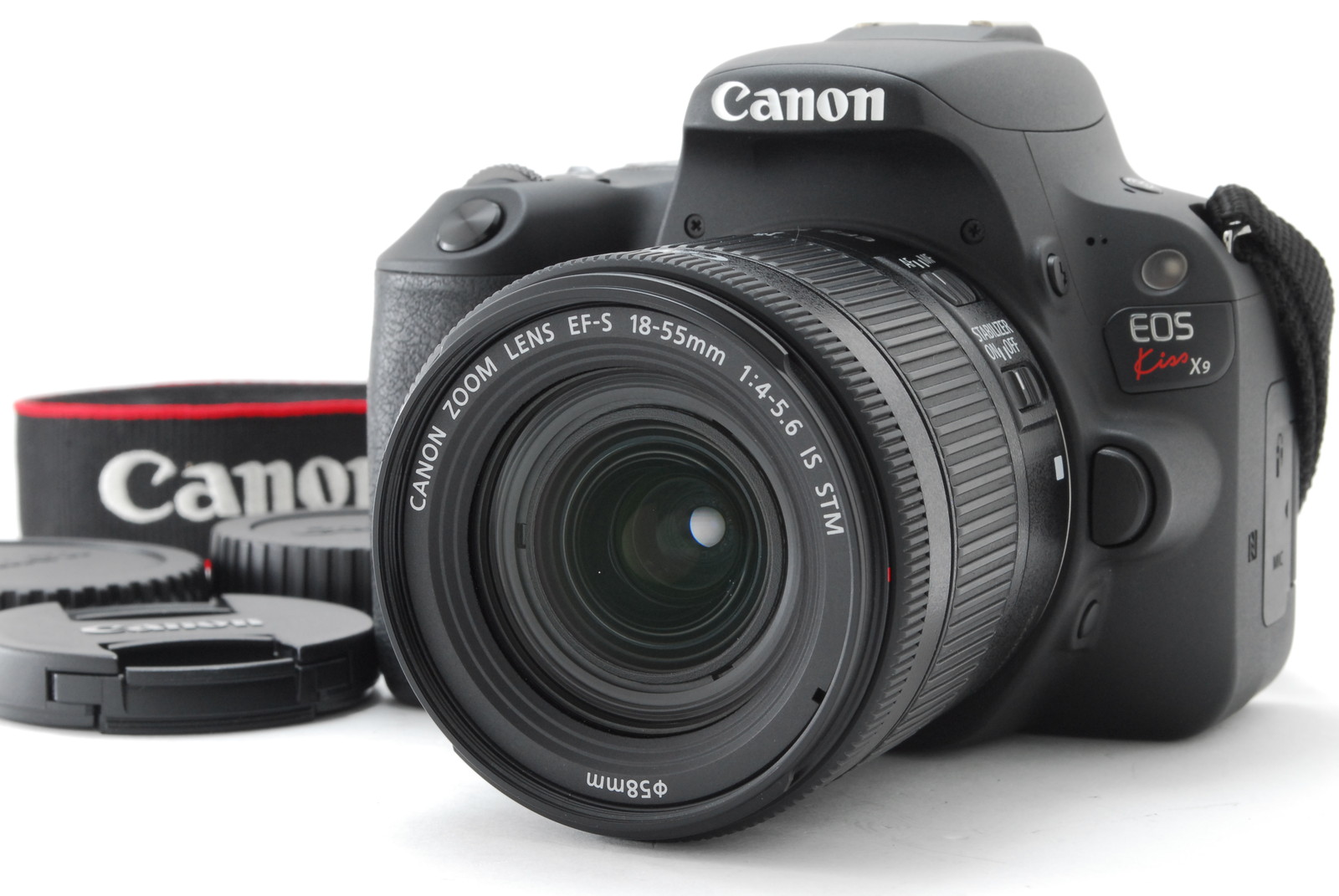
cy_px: 448
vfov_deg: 16.6
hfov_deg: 24.6
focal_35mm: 82
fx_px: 3072
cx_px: 670
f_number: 18
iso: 400
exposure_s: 1/125
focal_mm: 55
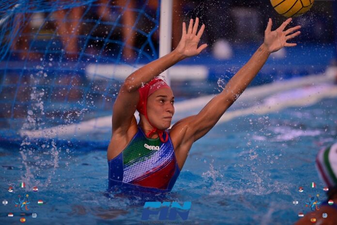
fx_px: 2808
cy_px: 112
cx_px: 168
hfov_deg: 6.9
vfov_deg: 4.6
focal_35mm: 300
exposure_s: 1/1600
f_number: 2.8
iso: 500
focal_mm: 300
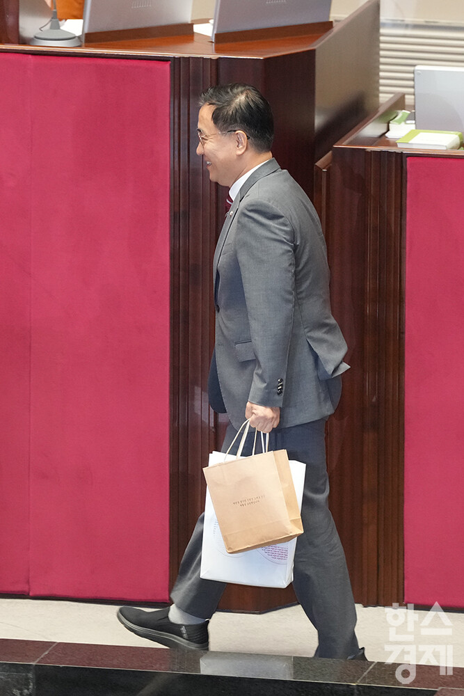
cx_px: 232
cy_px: 348
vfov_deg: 10.3
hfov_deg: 6.9
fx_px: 3865
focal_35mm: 200
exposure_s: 1/125
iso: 4000
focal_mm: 200
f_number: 4.5
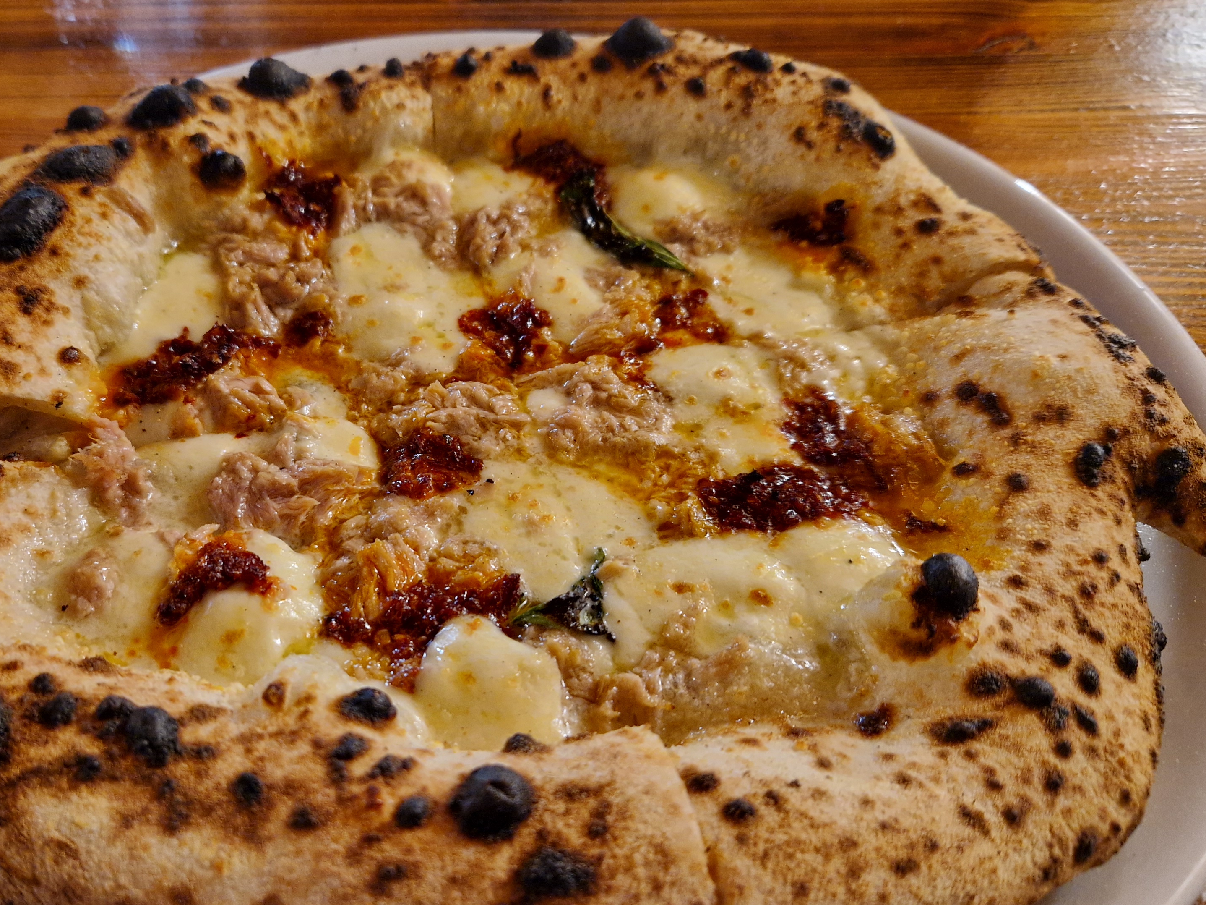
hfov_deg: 56.4
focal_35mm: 32
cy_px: 479
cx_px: 484
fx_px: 1115
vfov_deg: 44.1
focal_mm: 5.4
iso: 800
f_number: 1.8
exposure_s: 1/50
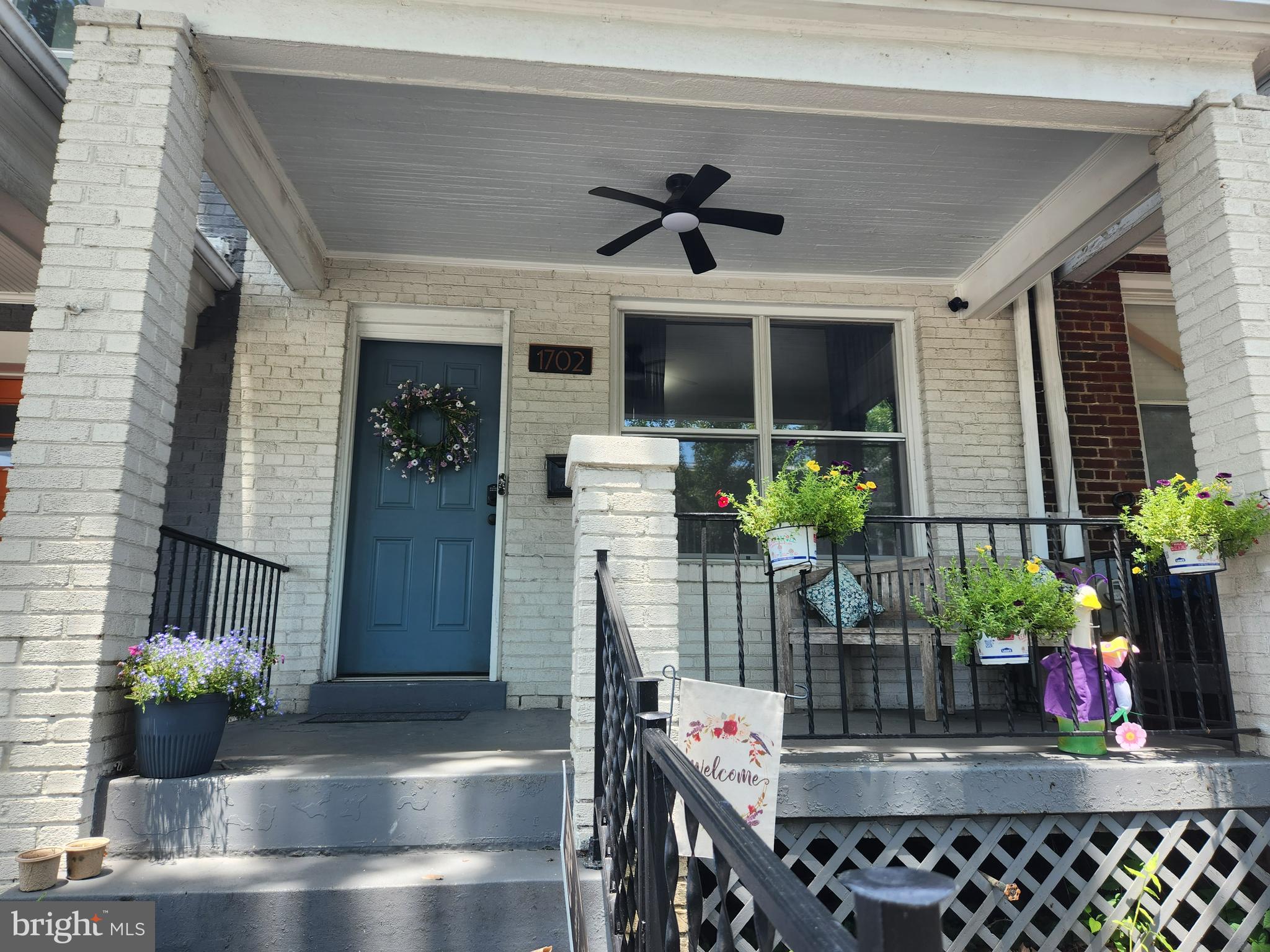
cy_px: 476
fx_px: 844
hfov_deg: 73.9
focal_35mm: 23
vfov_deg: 58.9
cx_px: 635
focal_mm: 5.4
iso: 25
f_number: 1.8
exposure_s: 1/180
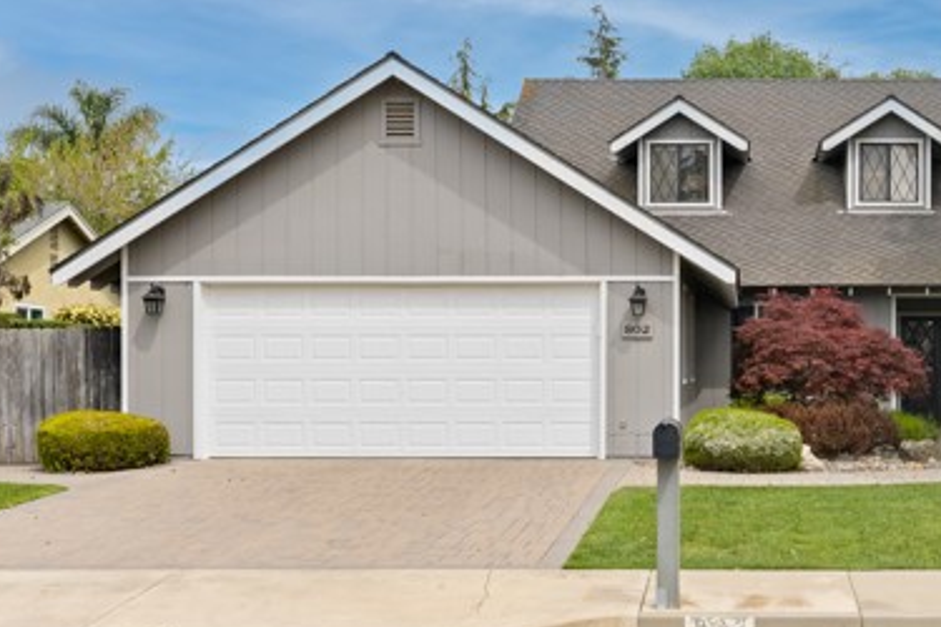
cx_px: 713
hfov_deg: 34.8
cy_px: 258
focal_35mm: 56
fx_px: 1464
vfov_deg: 24.2
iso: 1000
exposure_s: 1/2000
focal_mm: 35
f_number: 8
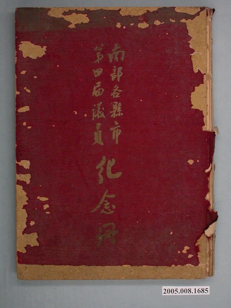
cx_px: 116
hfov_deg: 26.6
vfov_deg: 34.9
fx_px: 489
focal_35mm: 55
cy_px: 154
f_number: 6
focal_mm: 11.5
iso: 200
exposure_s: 1/30
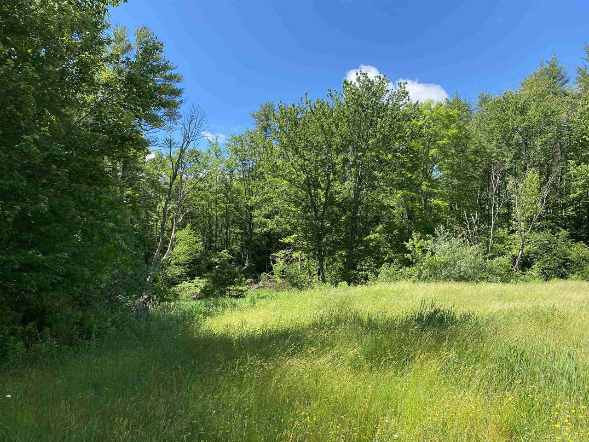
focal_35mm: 26
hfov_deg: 67.3
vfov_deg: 53.1
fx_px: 442
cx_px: 294
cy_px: 221
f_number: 1.8
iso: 32
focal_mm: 4.25
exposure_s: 1/1034
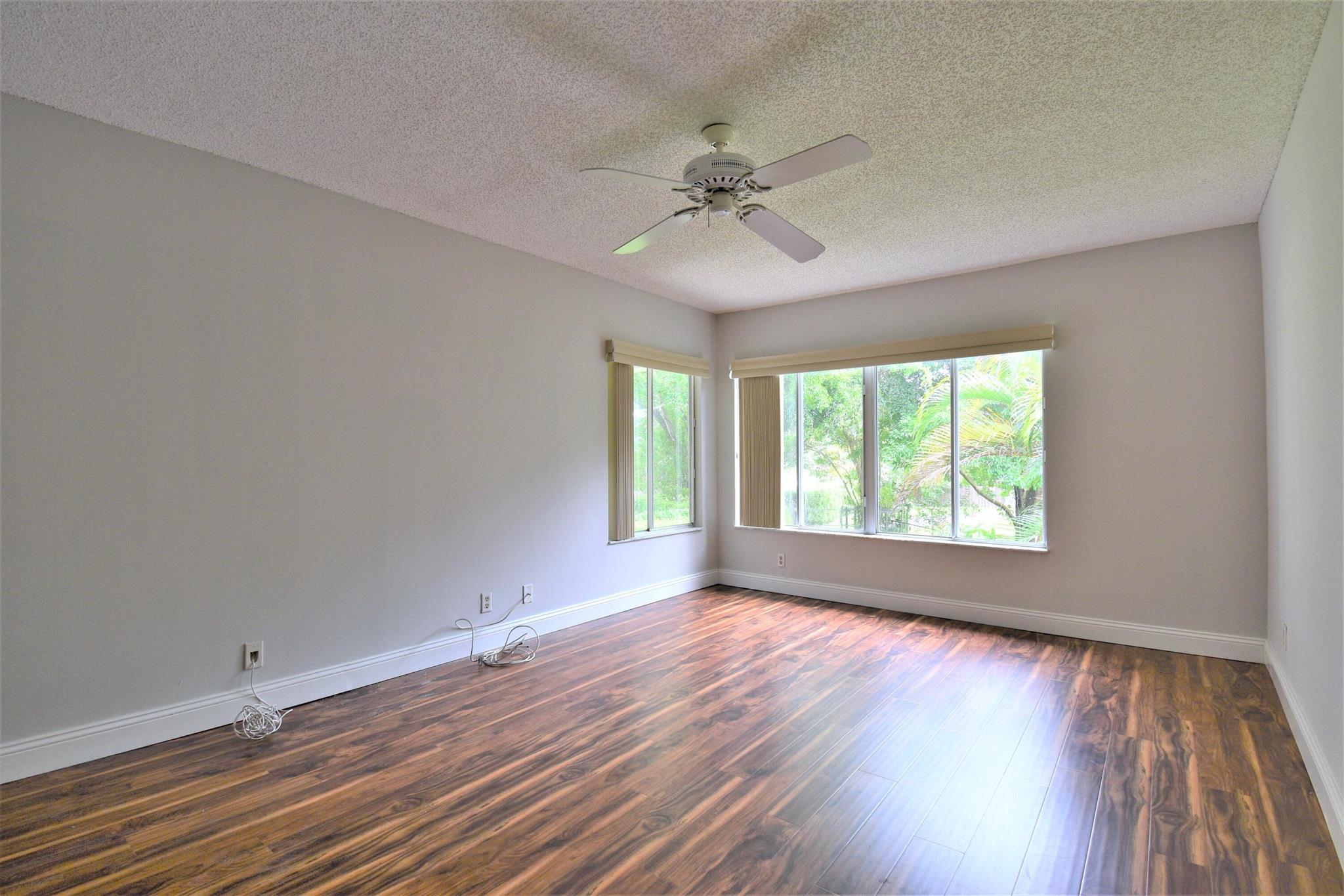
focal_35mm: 16
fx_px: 616
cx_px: 672
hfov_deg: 95.0
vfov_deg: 72.0
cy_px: 448
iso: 400
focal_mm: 11
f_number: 8
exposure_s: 1/50
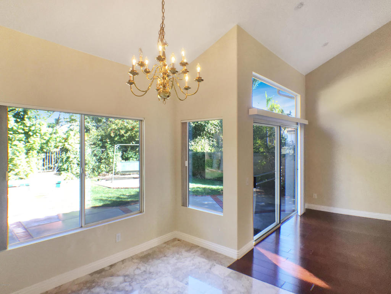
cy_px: 147
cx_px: 196
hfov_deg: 61.7
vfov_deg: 48.2
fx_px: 328
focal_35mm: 29
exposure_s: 1/120
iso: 40
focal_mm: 4.15
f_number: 2.2
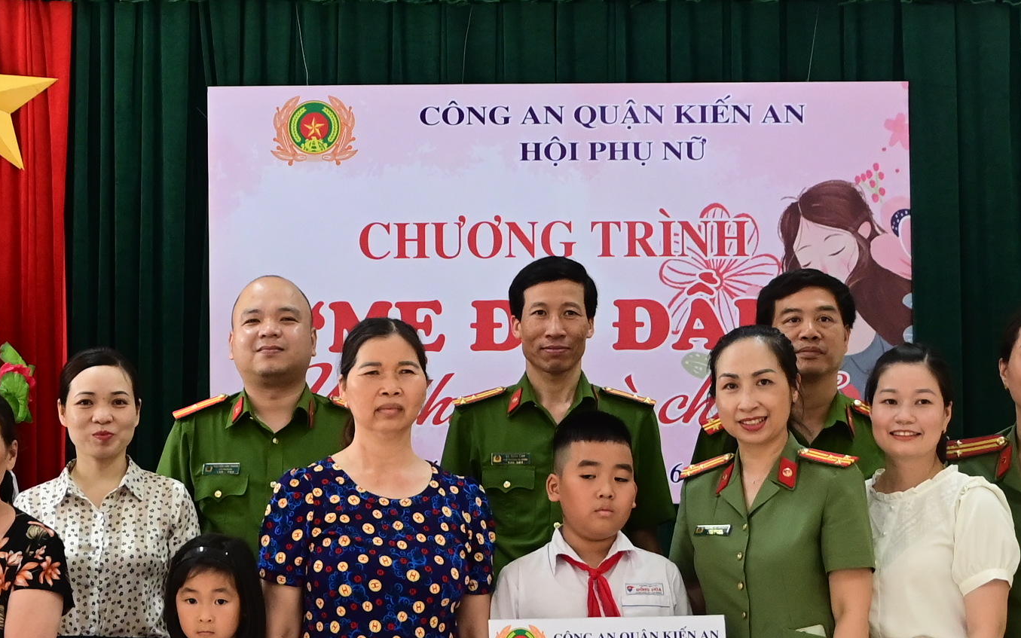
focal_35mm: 82
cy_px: 464
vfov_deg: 15.9
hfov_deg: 25.0
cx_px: 271
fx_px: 2282
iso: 2000
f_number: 5
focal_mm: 25
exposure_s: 1/200
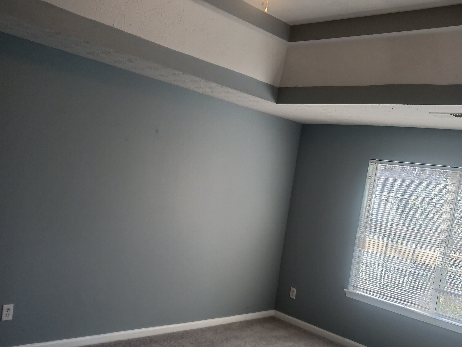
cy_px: 203
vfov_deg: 38.6
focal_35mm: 37
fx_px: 494
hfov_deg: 50.1
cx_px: 230
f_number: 1.8
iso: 125
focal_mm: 4
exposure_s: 1/60
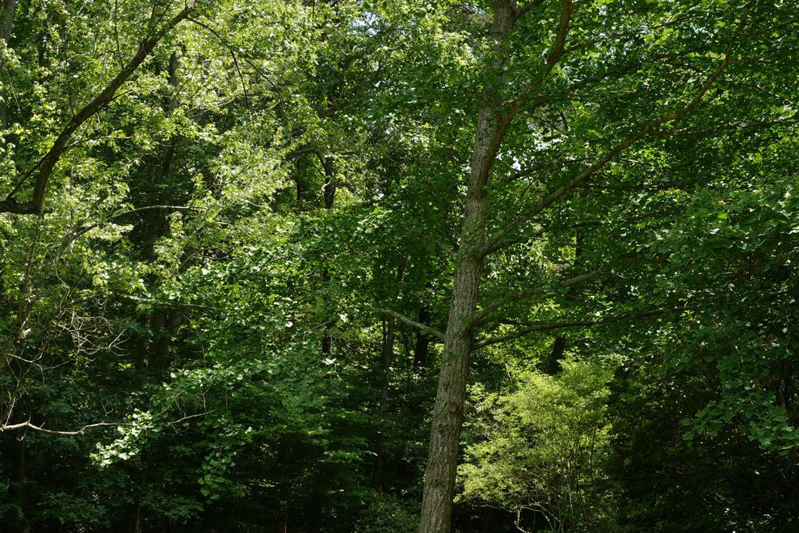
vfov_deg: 22.6
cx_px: 81
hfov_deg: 32.8
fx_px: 1287
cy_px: 510
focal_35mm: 58
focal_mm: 28
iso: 64
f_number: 5
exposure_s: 1/100
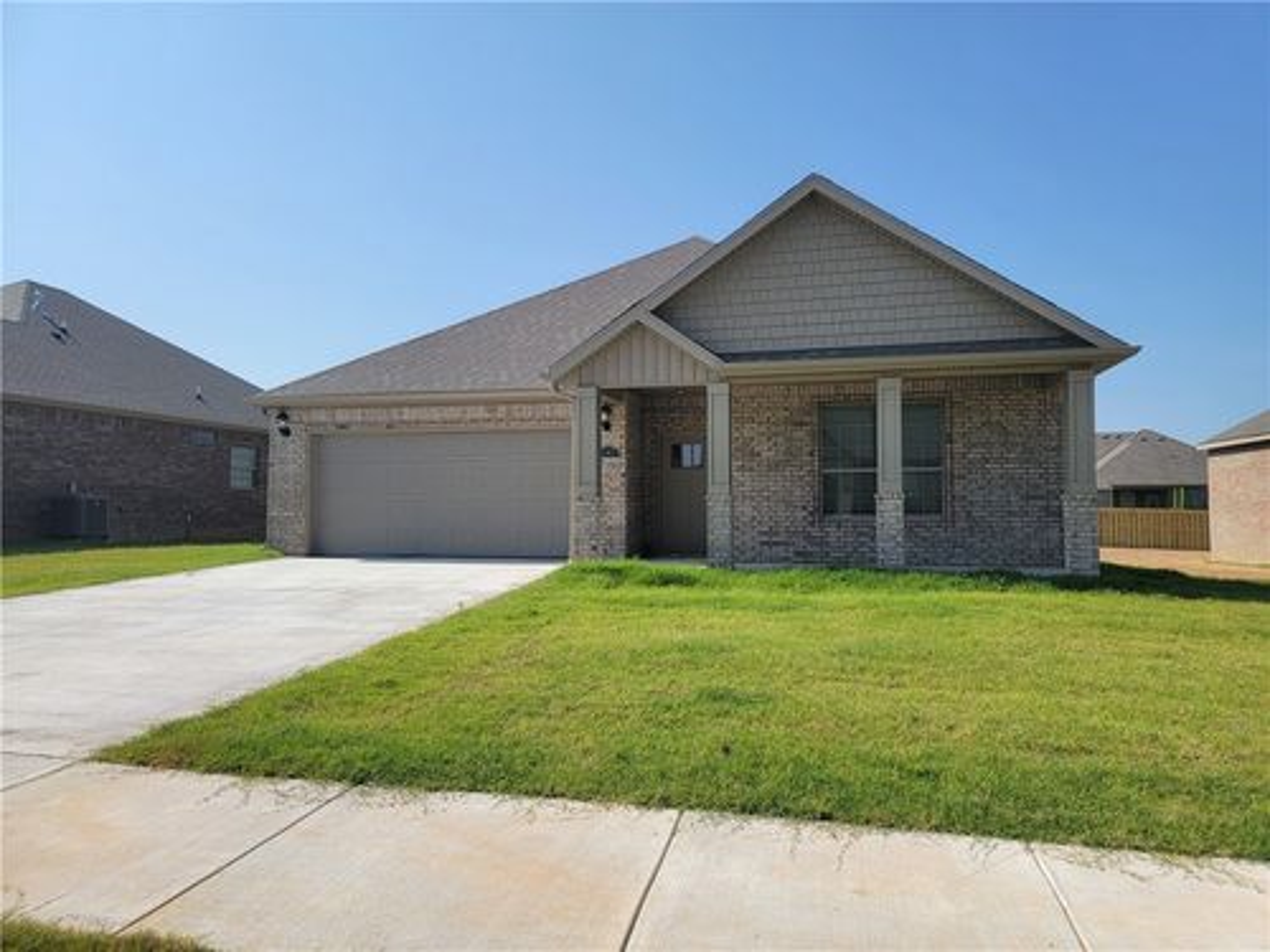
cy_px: 476
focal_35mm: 24
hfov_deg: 71.6
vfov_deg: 56.8
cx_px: 635
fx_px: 881
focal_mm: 6.7
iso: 16
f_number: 1.8
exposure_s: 1/1265
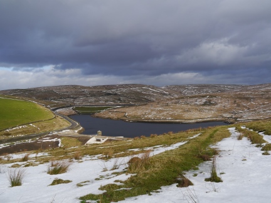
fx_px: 297
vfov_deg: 37.7
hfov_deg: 49.0
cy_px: 102
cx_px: 136
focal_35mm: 38
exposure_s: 1/320
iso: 160
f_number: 8
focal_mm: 19
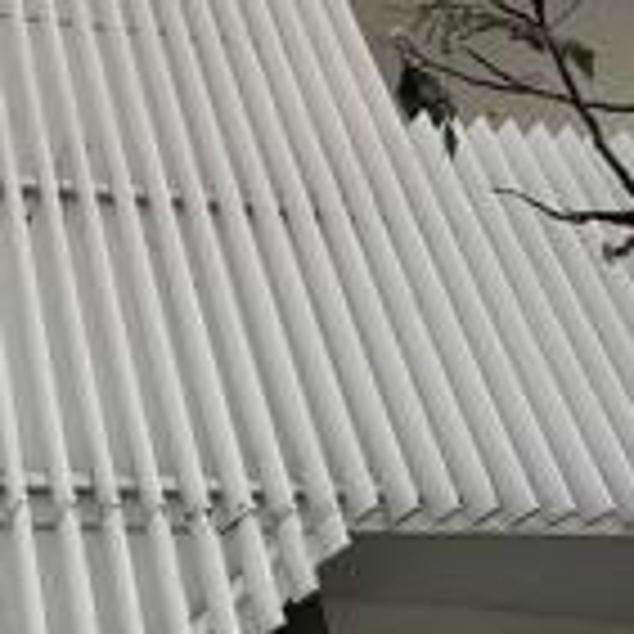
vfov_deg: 32.5
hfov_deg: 29.4
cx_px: -72
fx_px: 1078
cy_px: 216
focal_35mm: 52
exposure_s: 1/531
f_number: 1.8
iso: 32
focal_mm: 1.57
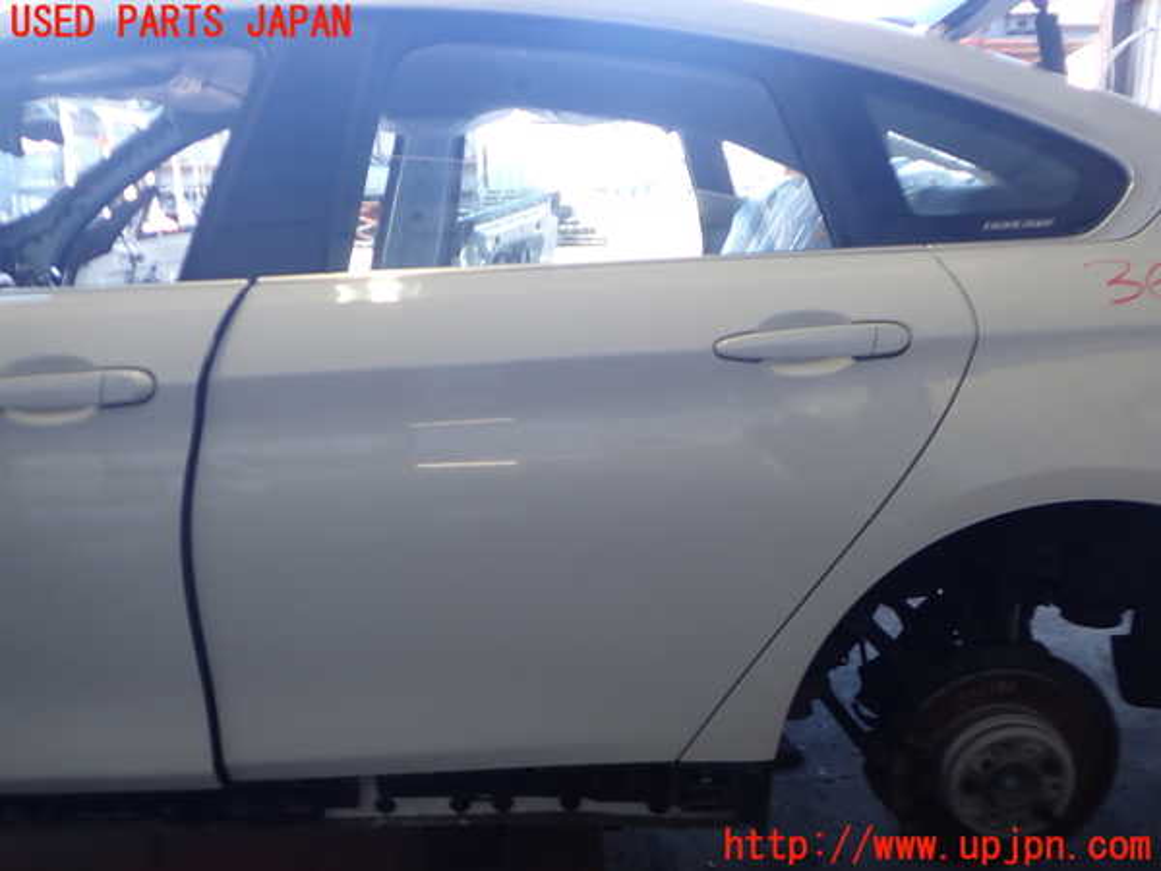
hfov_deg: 60.0
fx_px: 1006
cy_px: 436
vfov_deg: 46.8
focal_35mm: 30
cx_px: 580
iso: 200
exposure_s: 1/125
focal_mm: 5.4
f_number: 2.3
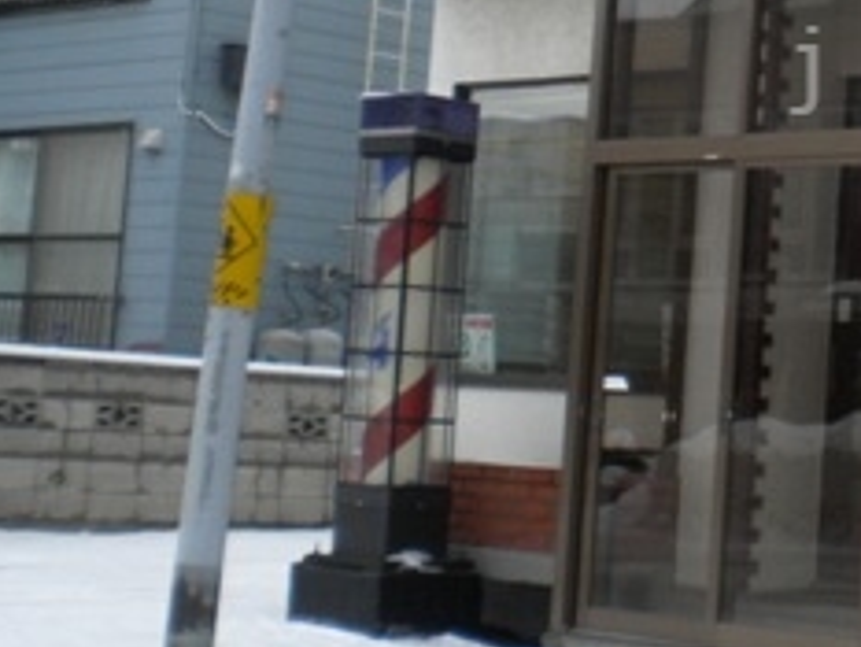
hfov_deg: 19.2
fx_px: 2389
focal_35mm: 96
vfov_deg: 15.2
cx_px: 1042
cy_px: 70
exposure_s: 1/168
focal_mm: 6.3
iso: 113
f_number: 4.6
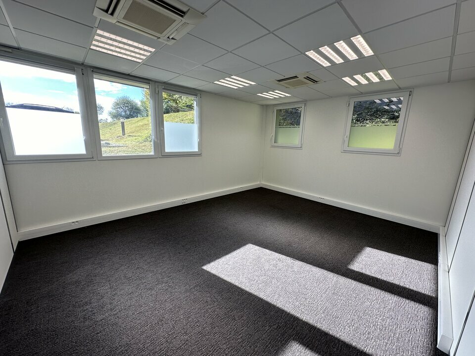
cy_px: 178
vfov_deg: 85.7
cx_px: 238
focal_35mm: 14
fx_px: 192
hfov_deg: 102.1
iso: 40
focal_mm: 2.22
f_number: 2.2
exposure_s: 1/200
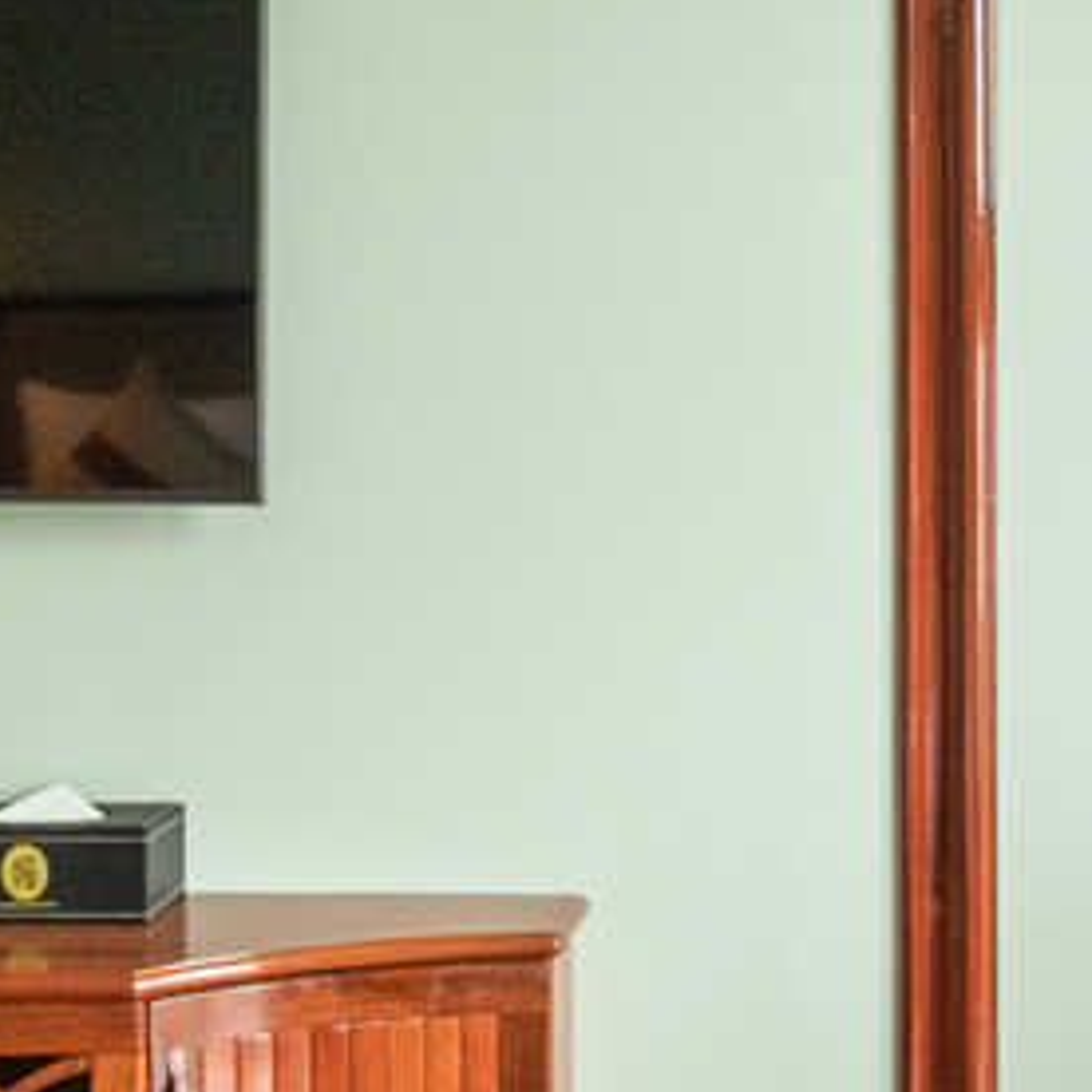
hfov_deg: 22.8
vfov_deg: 23.1
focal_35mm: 74
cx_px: 957
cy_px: 257
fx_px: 2641
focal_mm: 16
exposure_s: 1/160
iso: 1000
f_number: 4
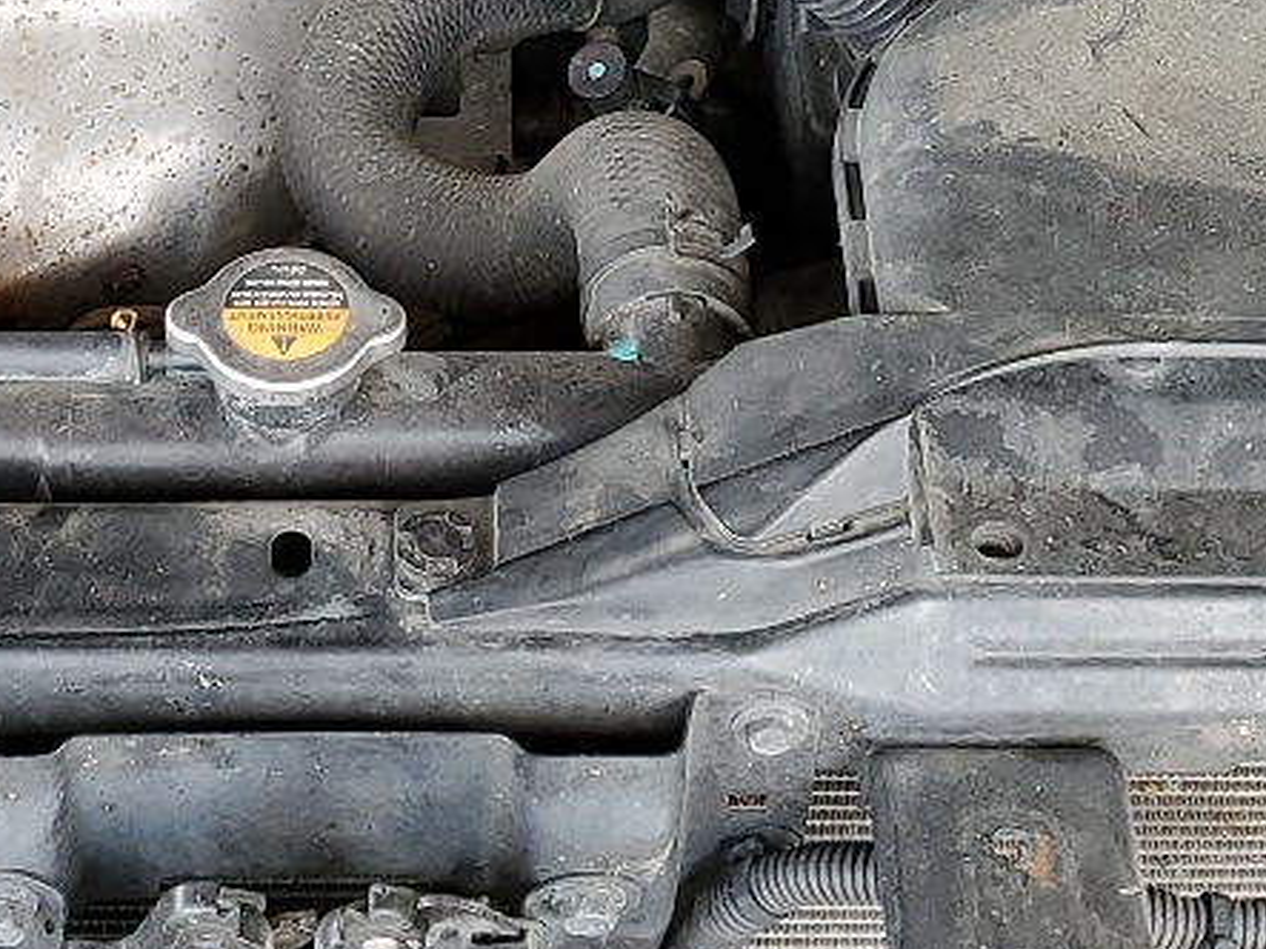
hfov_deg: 20.7
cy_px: -40
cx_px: 283
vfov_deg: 15.4
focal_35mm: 94
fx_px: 3437
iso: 56
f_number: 1.5
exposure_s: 1/120
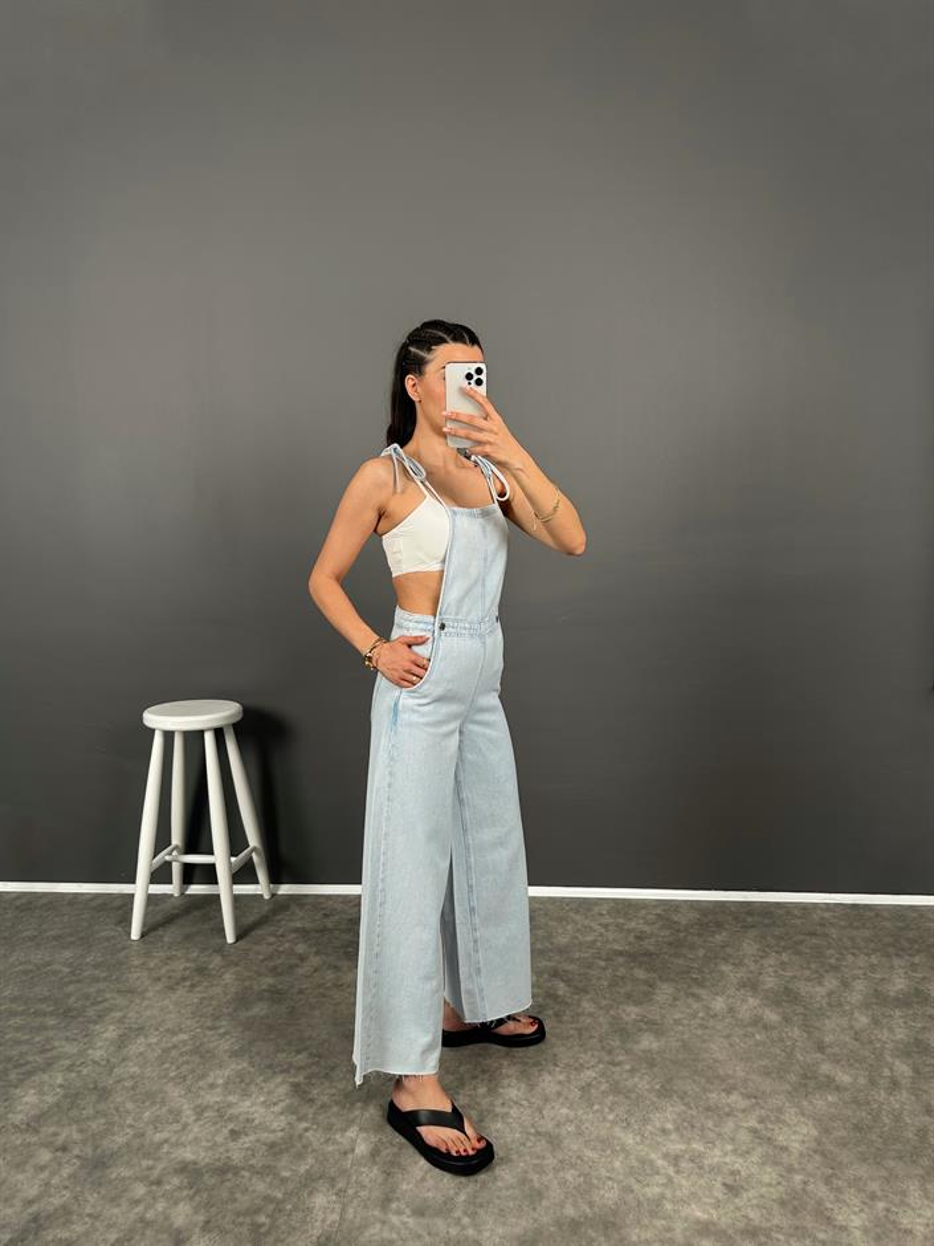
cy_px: 623
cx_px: 467
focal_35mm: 24
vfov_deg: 71.6
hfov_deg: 56.8
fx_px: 863
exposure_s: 1/121
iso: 80
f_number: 1.78
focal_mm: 6.86
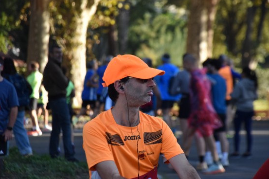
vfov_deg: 6.0
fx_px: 1703
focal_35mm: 228
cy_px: 92
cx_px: 133
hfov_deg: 9.0
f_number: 5.6
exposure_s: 1/800
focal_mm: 140
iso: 800
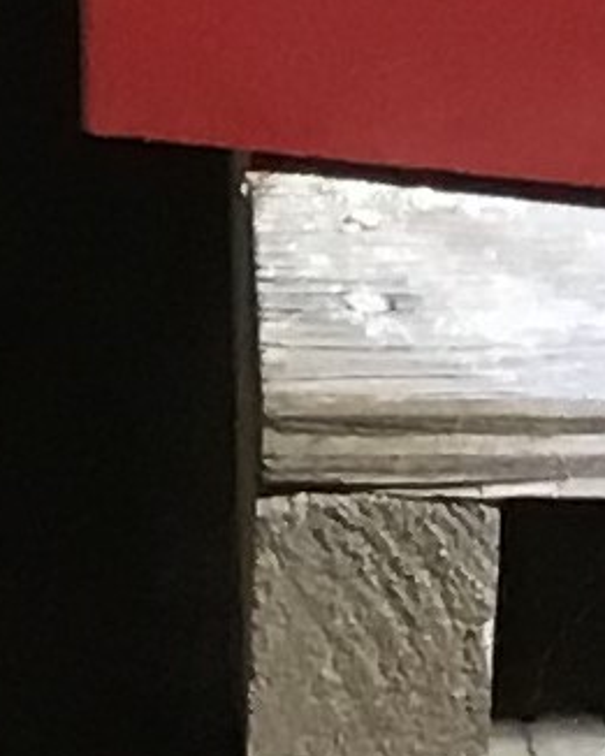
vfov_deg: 8.1
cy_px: -1313
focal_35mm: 212
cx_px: 1006
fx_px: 4743
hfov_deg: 7.1
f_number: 2.4
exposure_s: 1/30
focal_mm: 3.3
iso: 100
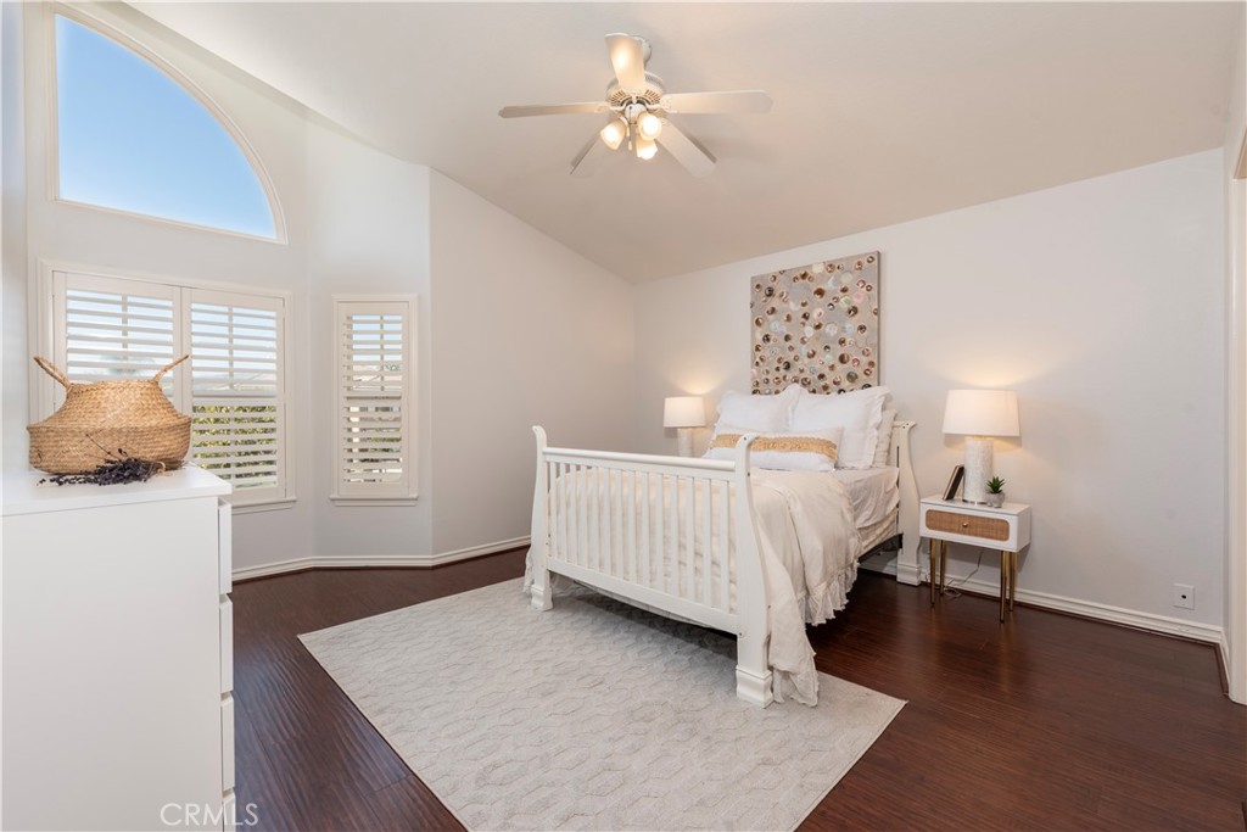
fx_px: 520
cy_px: 416
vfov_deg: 77.3
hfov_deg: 100.4
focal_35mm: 15
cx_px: 624
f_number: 8
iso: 200
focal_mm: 15
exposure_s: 1/200
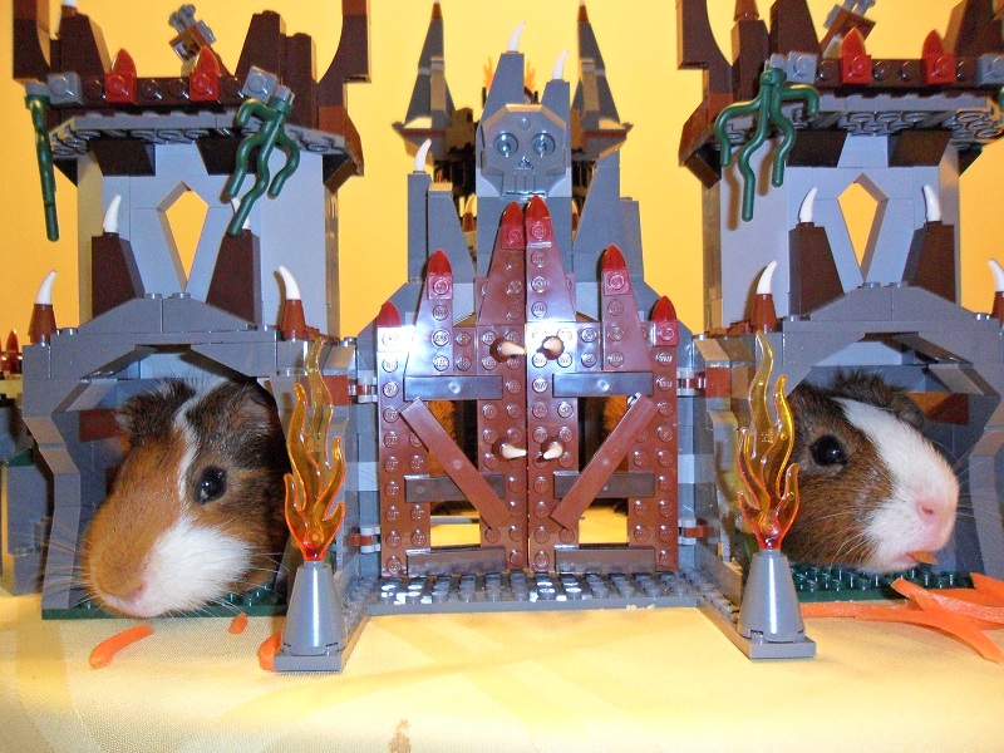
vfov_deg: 51.4
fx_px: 783
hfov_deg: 65.3
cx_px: 502
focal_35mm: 27
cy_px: 376
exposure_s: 1/20
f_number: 3.5
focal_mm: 4.9
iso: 400
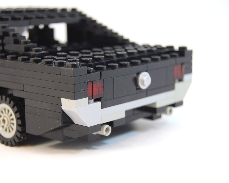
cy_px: 91
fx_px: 529
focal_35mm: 78
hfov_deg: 24.4
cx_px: 102
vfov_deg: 19.7
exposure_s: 1/60
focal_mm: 46
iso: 220
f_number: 5.3
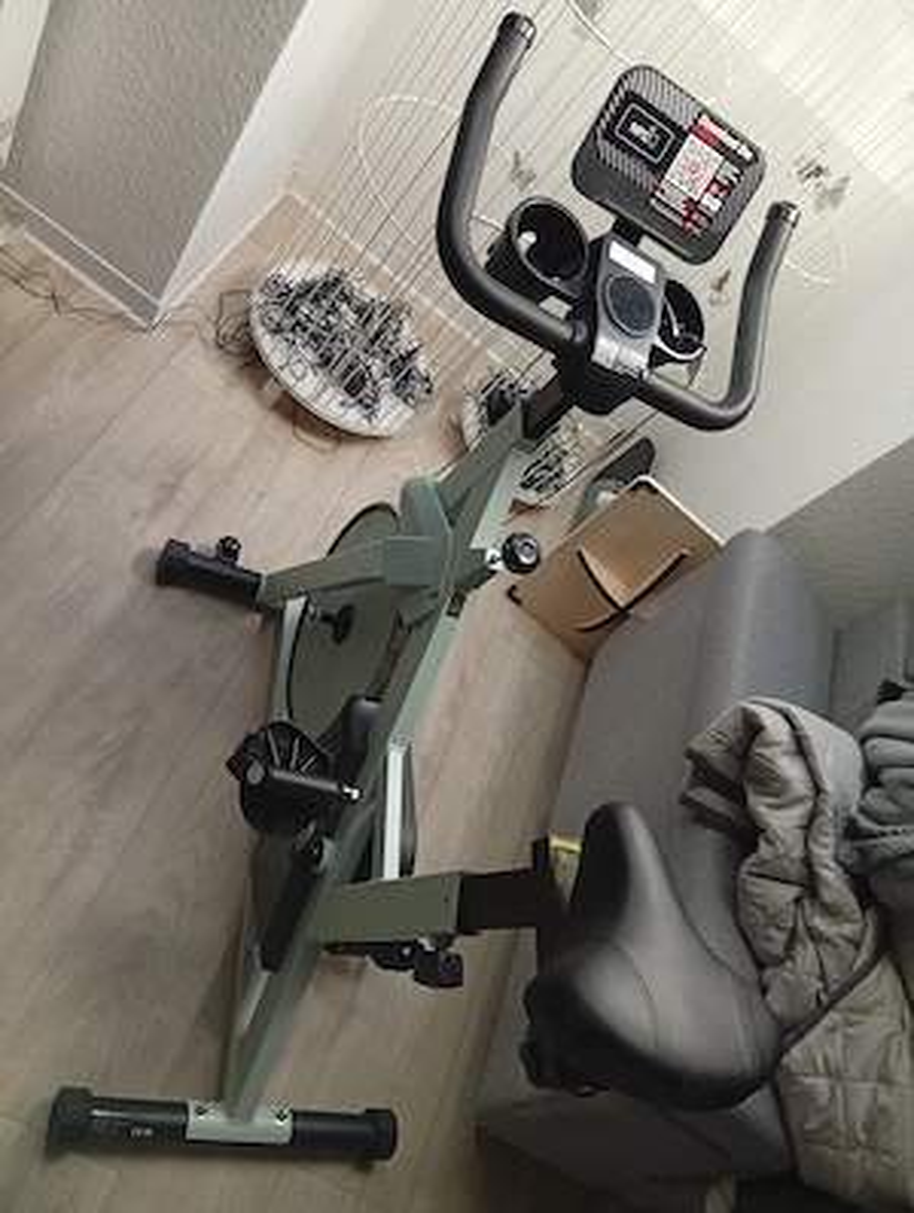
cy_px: 606
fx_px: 948
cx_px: 457
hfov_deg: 51.5
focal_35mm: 27
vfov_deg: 65.2
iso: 445
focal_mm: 3.84
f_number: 1.8
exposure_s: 1/33.3
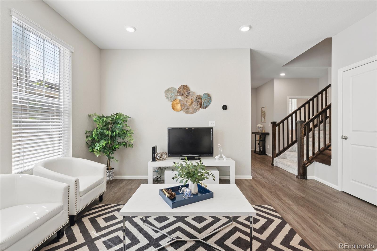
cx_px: 188
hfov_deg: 96.7
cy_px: 126
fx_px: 168
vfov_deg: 73.8
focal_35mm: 16
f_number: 8
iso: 640
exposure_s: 1/160
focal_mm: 16
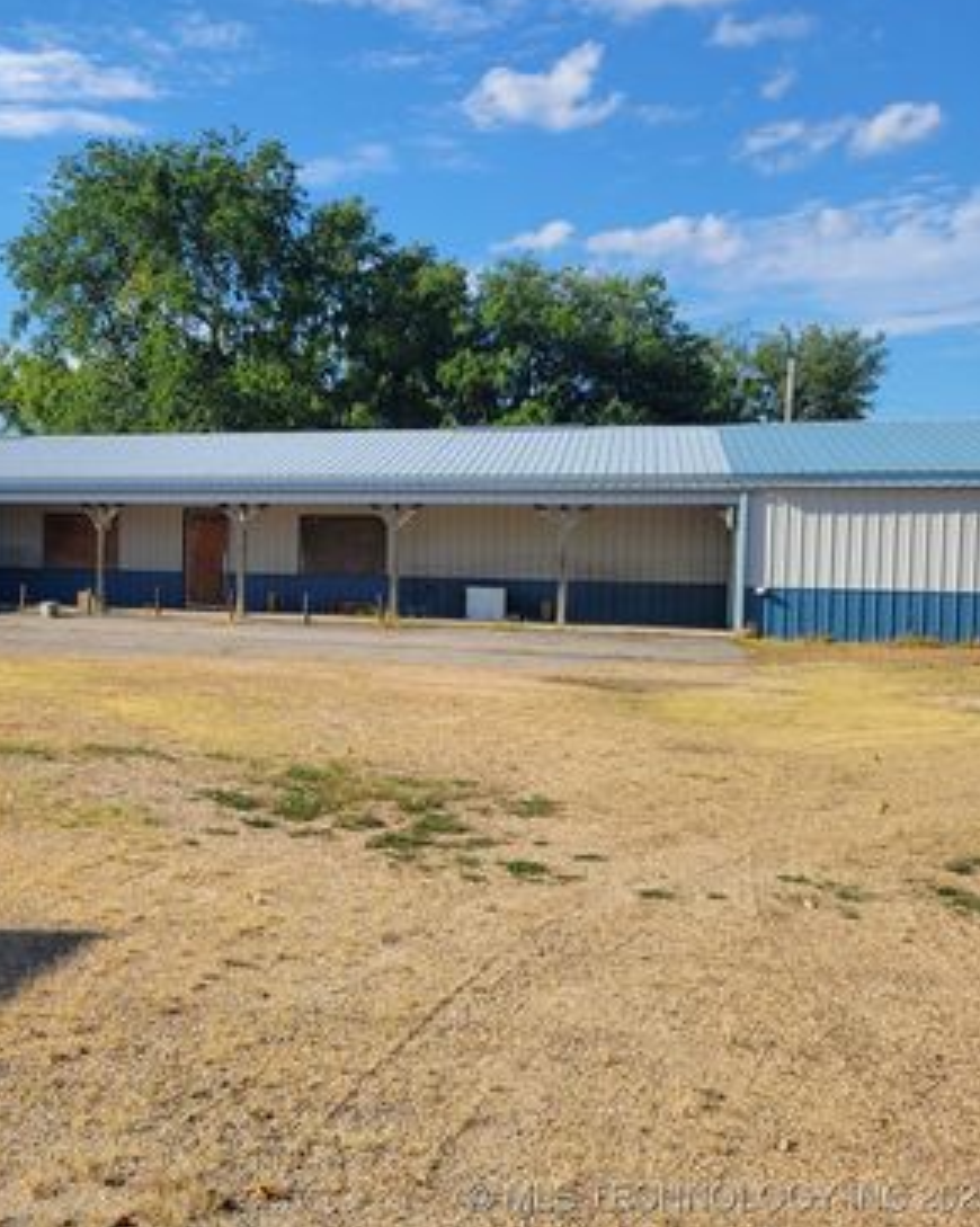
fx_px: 1270
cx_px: 162
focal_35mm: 35
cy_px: 600
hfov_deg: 40.1
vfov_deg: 51.6
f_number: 1.8
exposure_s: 1/2145
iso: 40
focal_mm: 5.4
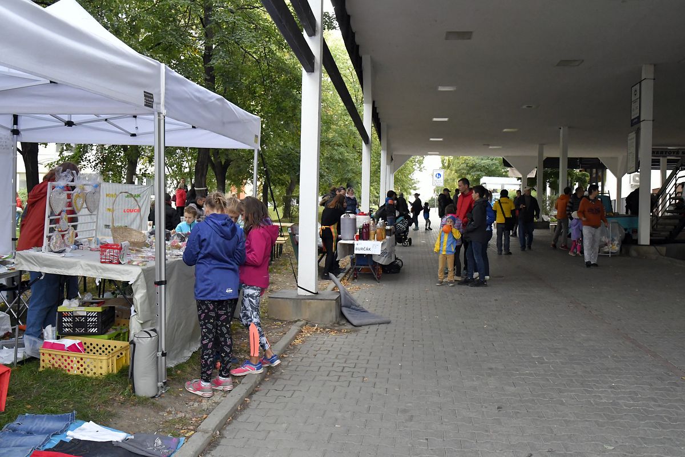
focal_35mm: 33
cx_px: 342
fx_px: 628
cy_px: 228
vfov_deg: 40.0
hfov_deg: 57.2
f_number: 5.6
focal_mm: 22
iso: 5000
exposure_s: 1/200
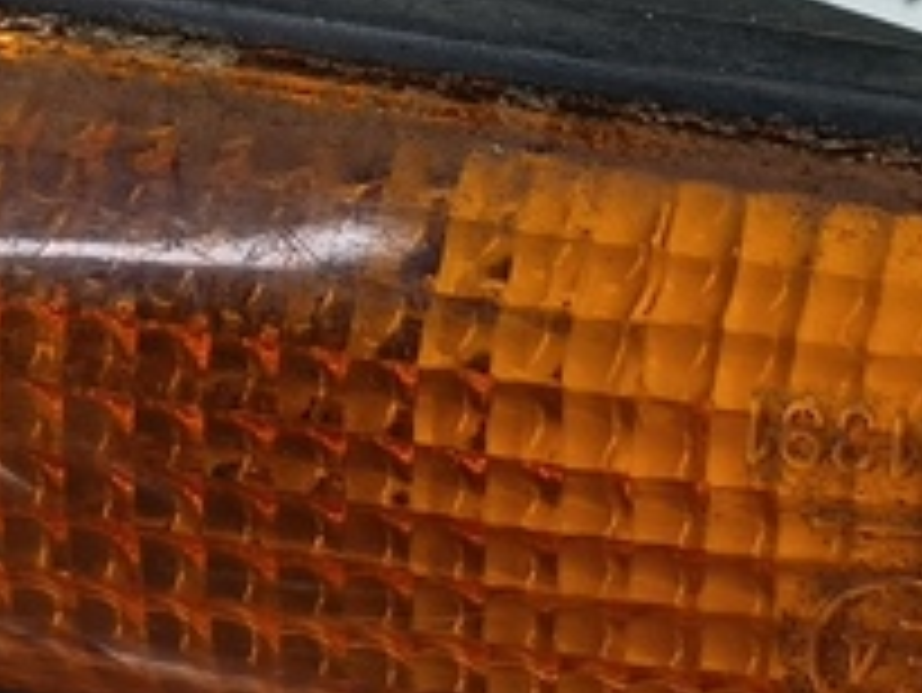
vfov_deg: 12.9
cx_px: 679
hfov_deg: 17.0
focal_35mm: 115
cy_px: 346
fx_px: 3065
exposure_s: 1/50
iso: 112
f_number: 1.6
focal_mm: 4.11
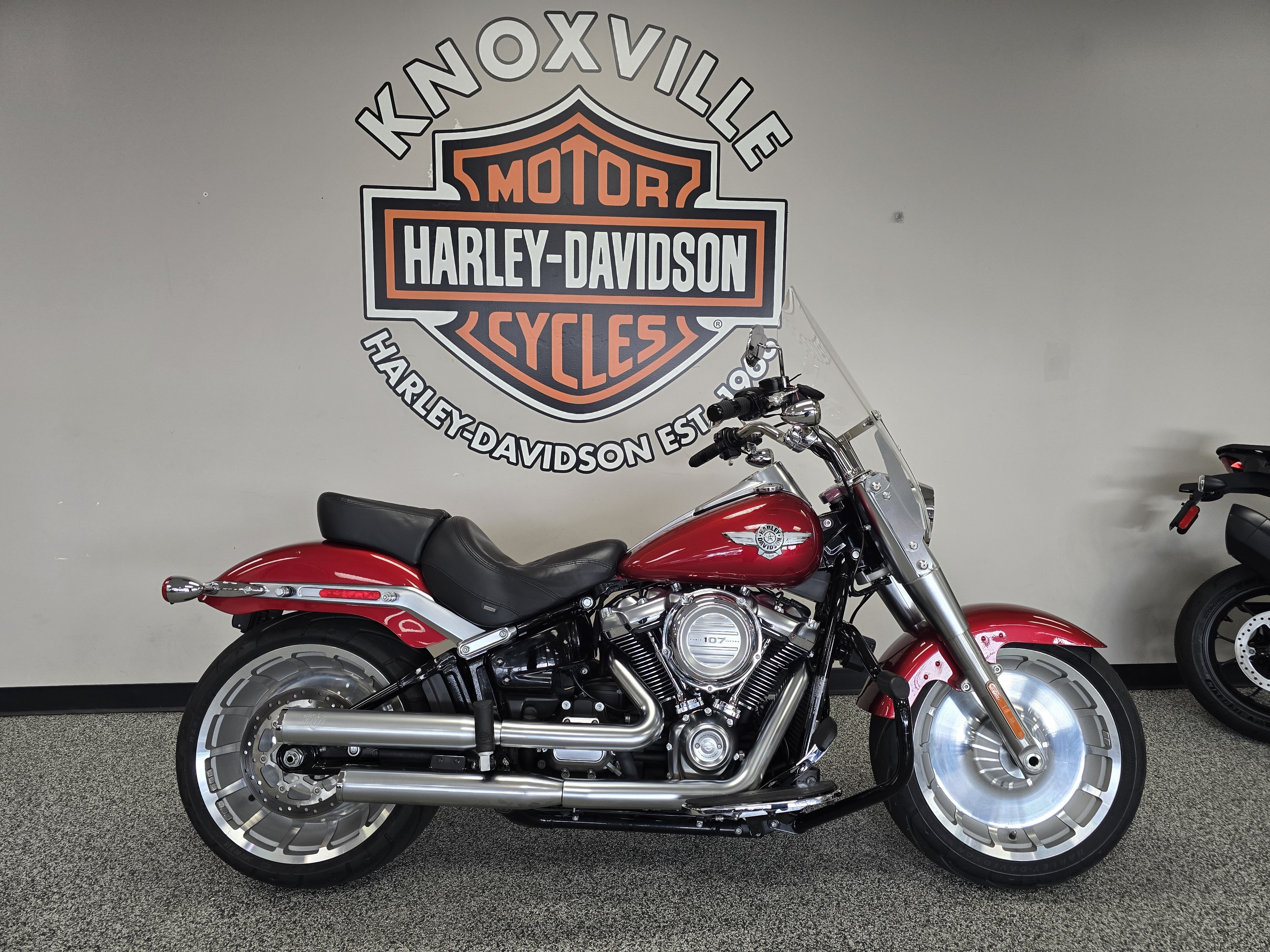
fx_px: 844
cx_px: 635
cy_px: 476
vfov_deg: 58.9
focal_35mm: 23
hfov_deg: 73.9
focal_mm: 6.3
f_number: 1.7
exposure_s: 1/120
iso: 160
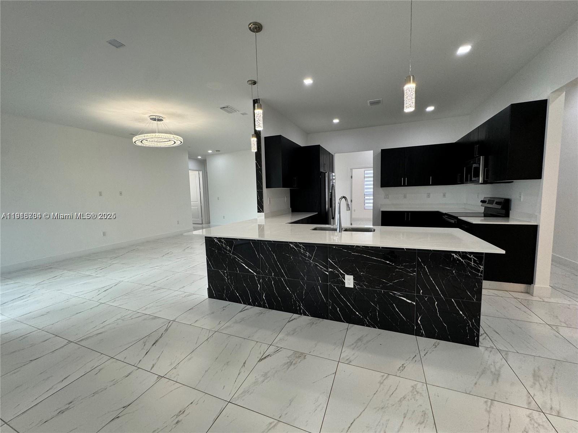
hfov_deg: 102.1
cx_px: 289
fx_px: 234
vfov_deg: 85.7
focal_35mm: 14
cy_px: 216
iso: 125
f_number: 2.2
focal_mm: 2.22
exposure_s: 1/120
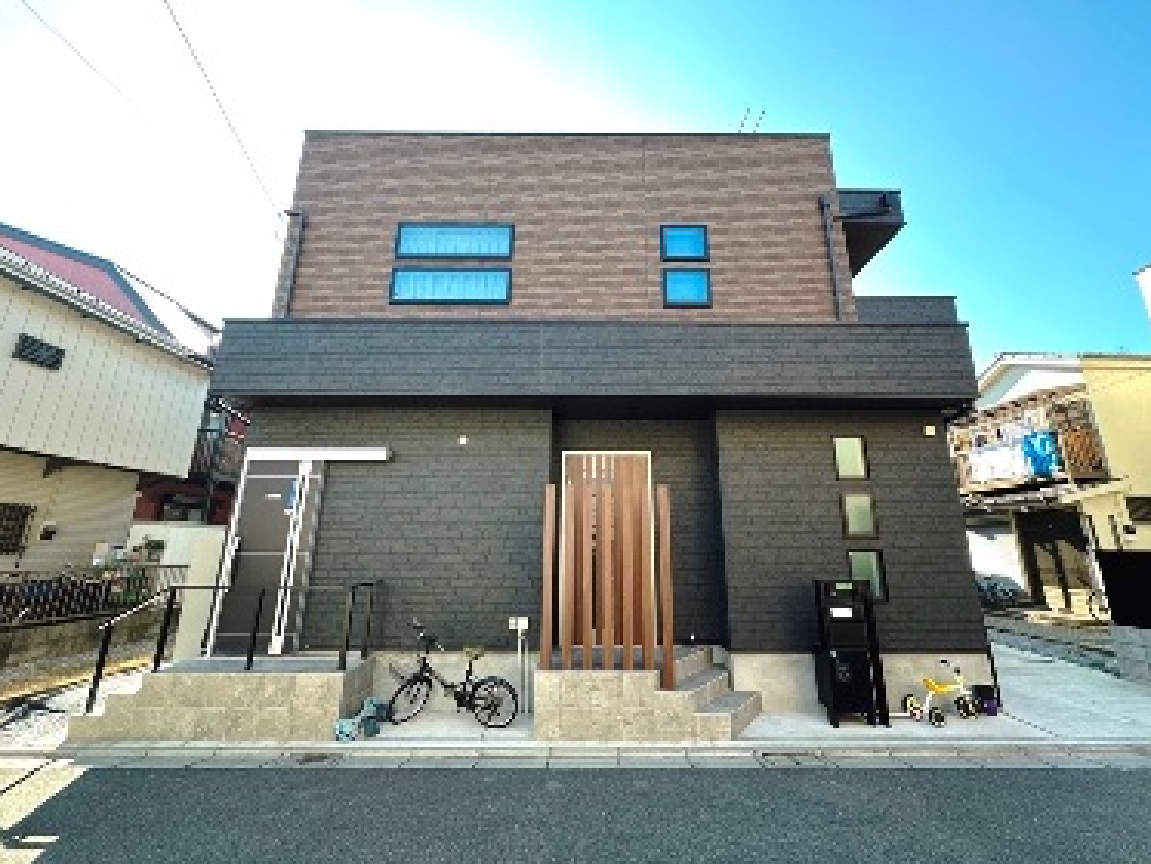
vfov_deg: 81.7
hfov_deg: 98.1
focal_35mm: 15
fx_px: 499
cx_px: 592
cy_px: 413
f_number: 2.2
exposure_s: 1/145
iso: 40
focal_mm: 2.22
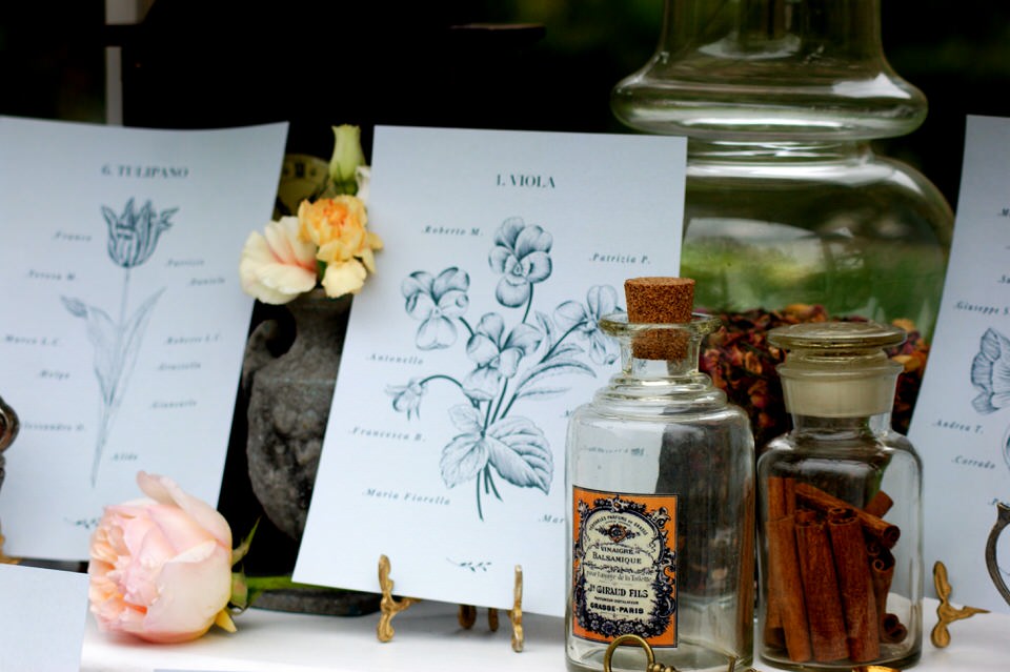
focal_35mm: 105
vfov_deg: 13.0
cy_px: 336
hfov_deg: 19.5
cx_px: 505
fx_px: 2944
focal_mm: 70
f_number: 5.6
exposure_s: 1/500
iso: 200
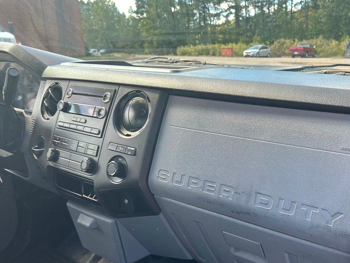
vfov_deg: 39.4
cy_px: 167
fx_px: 364
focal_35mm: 36
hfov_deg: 50.8
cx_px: 221
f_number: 1.5
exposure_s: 1/171
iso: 40
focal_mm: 5.7
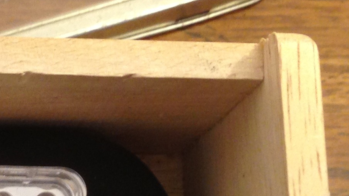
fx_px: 1203
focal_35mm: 130
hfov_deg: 15.7
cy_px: 172
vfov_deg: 9.3
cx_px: -106
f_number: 2.4
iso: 125
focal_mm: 4.13
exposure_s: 1/20
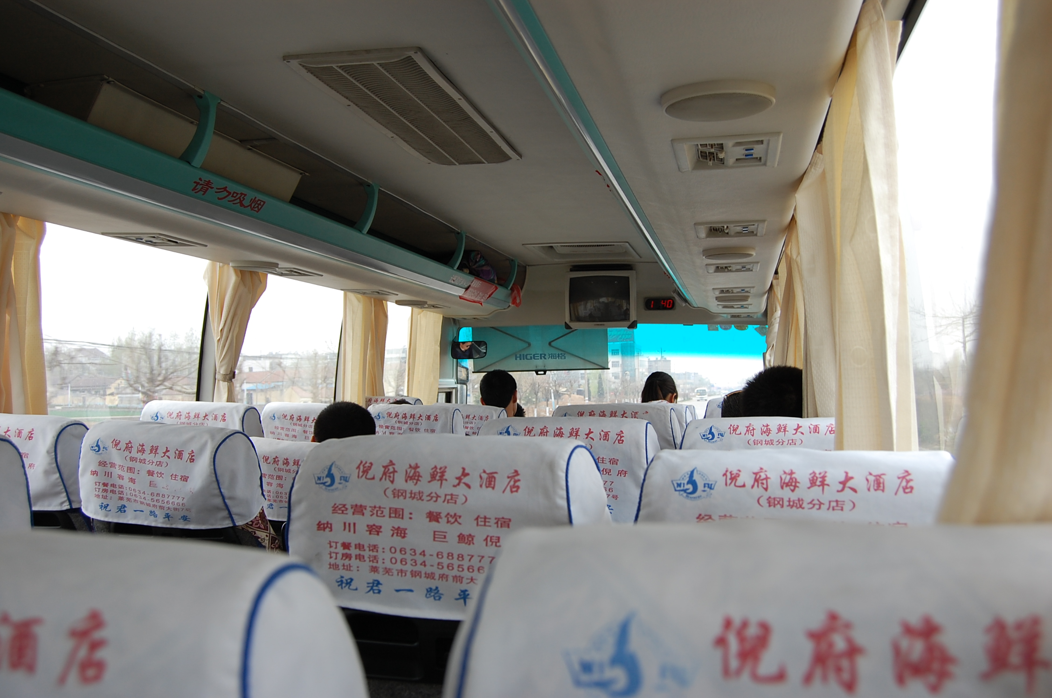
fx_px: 1006
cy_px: 349
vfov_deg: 38.2
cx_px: 526
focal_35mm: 34
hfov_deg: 55.2
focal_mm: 23
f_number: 5.6
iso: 200
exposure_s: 1/100
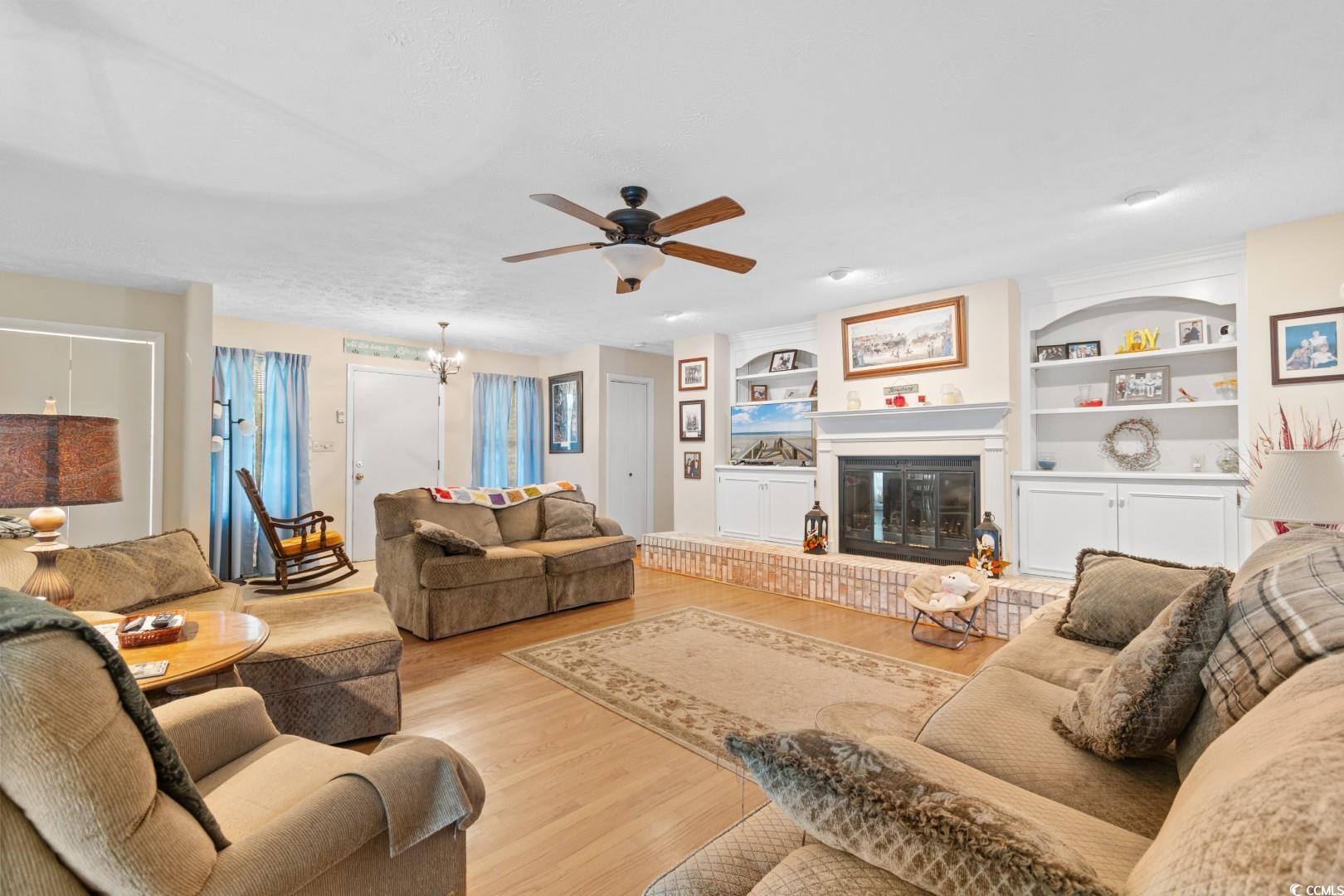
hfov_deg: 100.4
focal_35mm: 15
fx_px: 560
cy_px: 448
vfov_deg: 77.3
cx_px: 672
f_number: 4.5
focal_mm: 10
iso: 100
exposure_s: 1
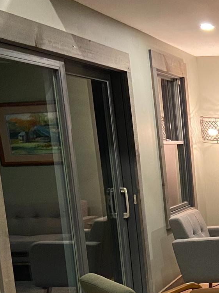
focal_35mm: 71
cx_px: 359
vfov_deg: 26.6
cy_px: 254
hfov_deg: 17.8
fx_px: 599
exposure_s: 1/40
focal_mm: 4.25
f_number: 1.8
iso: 400
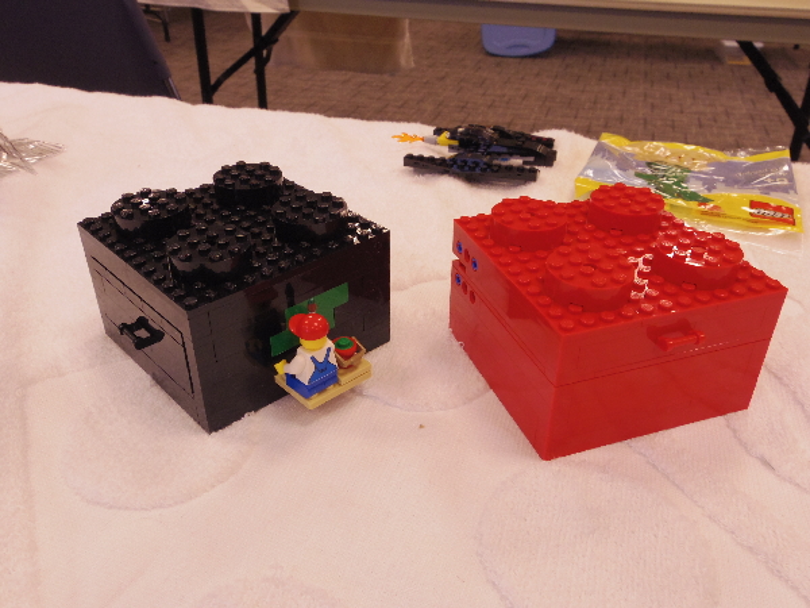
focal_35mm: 30
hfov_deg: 60.0
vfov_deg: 46.8
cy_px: 304
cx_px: 405
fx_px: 702
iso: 400
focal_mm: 5.5
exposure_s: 1/50
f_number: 4.5
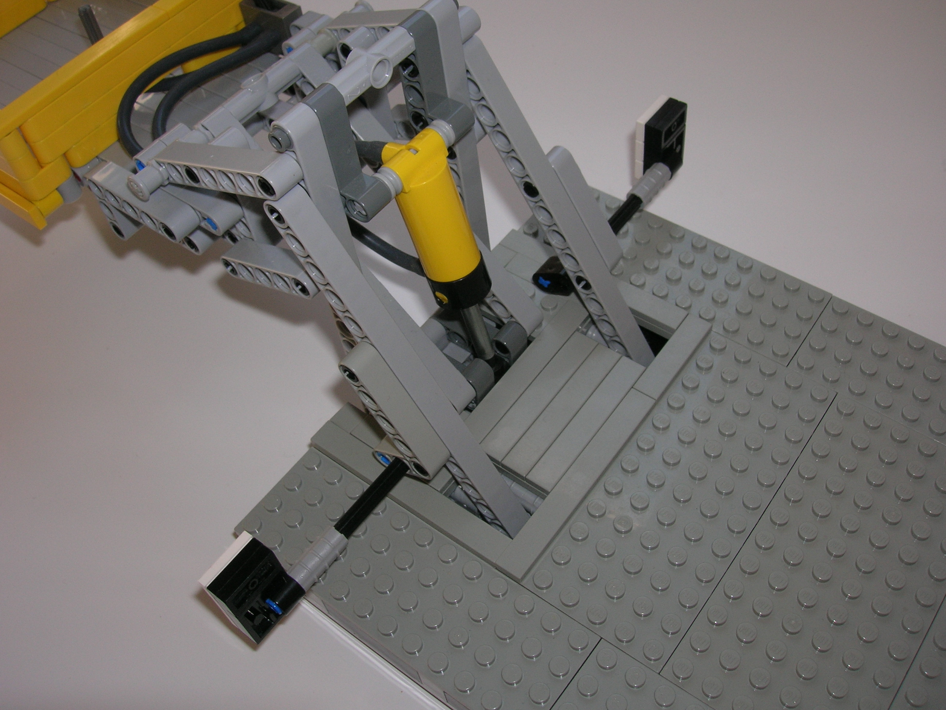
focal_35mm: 34
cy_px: 355
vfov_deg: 41.8
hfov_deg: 54.0
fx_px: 929
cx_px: 473
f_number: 4.9
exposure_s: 1/60.1
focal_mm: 5.7
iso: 50
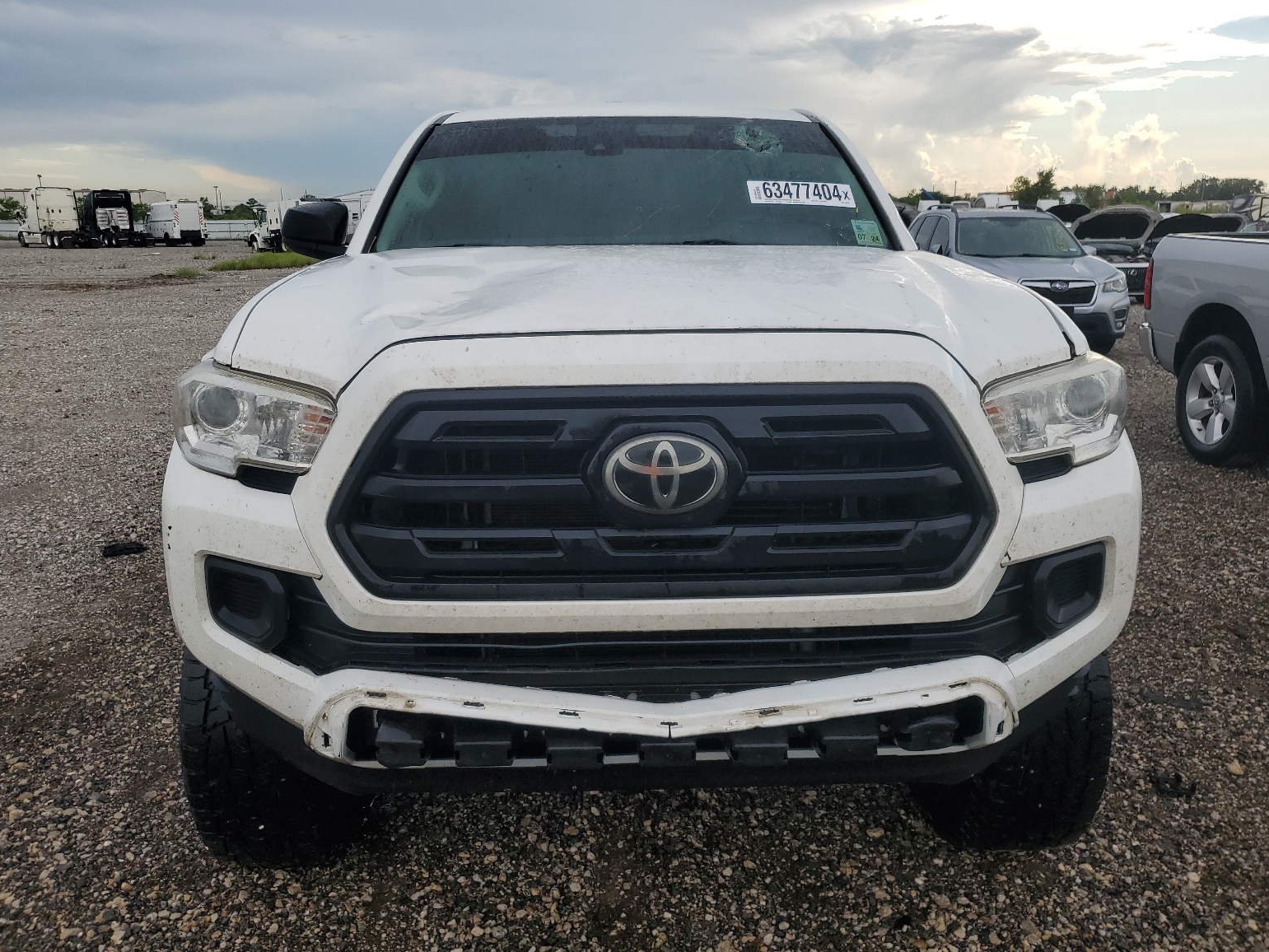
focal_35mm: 27
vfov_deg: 51.4
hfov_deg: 65.3
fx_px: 990
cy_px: 488
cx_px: 655
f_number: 1.5
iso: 50
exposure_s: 1/1429
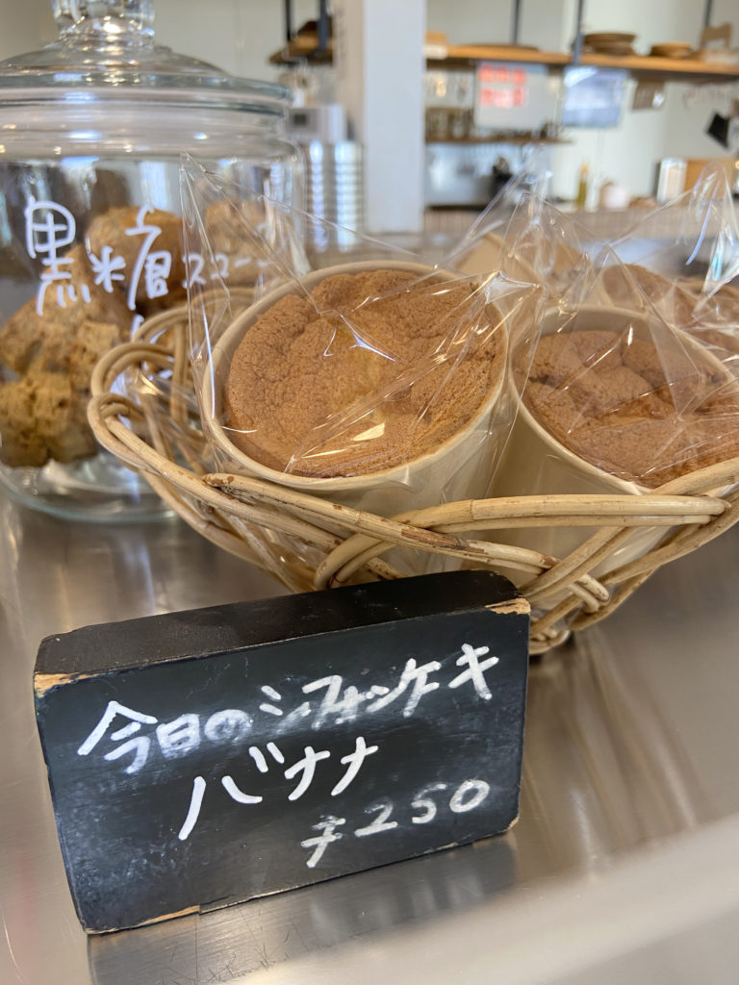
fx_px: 740
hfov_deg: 53.1
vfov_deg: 67.3
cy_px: 492
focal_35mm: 26
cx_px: 370
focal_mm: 4.25
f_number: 1.8
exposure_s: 1/60
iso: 80
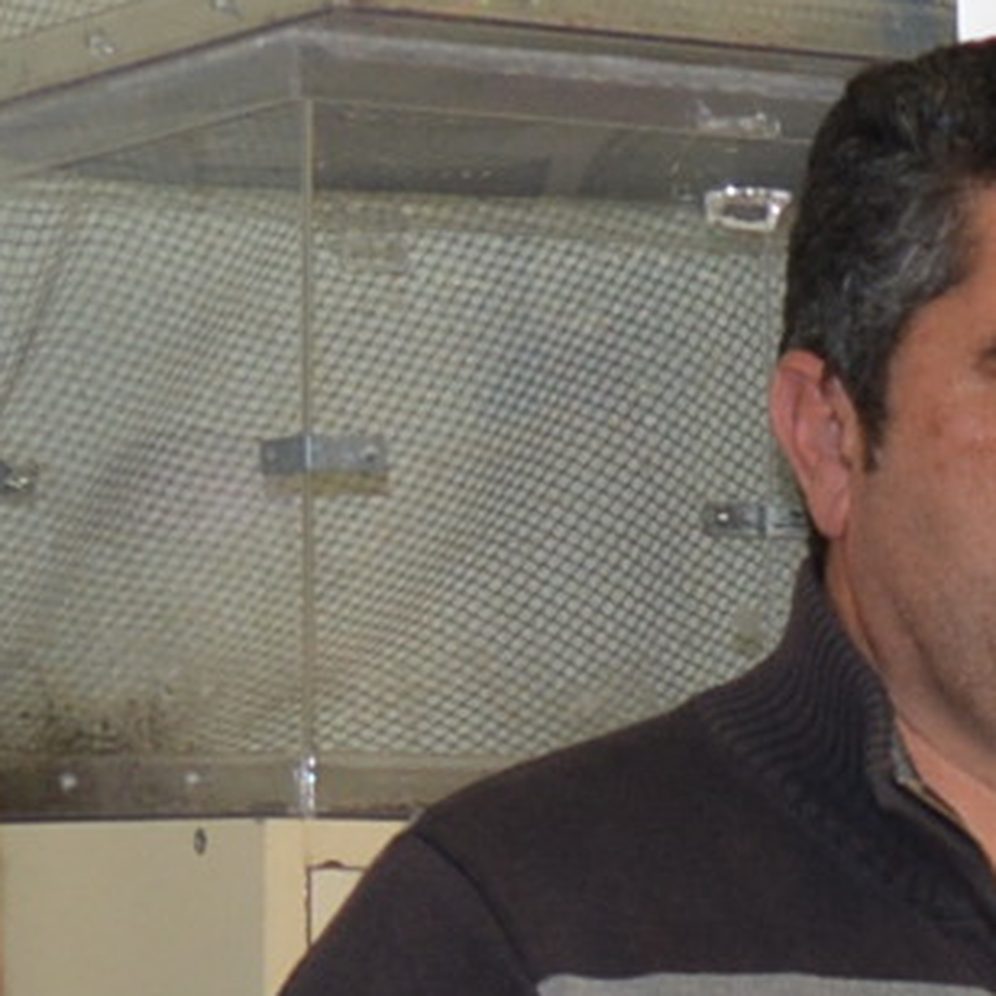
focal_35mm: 260
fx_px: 8468
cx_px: 1927
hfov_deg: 6.5
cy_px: 1834
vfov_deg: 6.6
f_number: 3.8
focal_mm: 21
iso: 400
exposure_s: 1/60
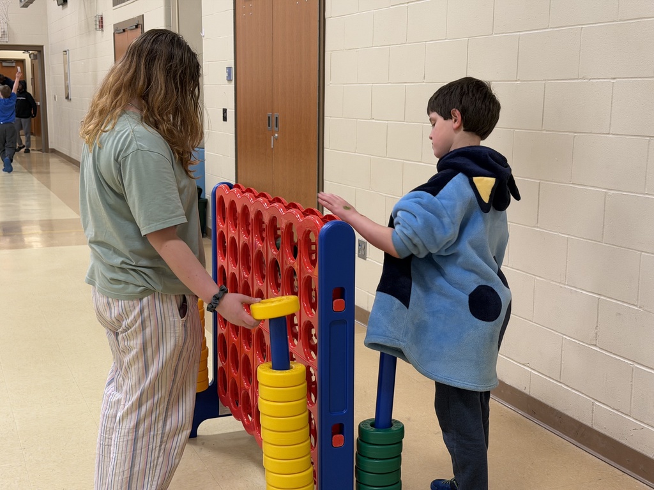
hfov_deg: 39.7
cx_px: 327
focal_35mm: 48
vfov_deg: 30.3
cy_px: 245
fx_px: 907
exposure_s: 1/41
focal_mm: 6.76
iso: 100
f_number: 1.78
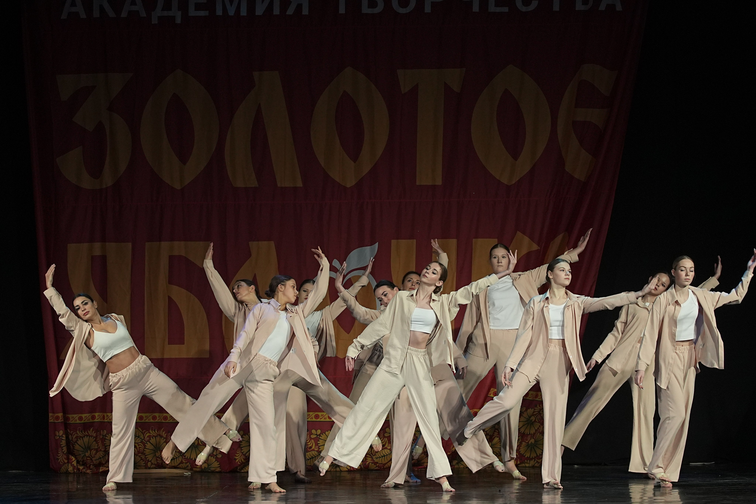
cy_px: 252
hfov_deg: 18.3
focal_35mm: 112
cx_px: 378
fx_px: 2352
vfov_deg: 12.2
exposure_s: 1/400
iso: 2000
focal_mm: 75
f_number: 4
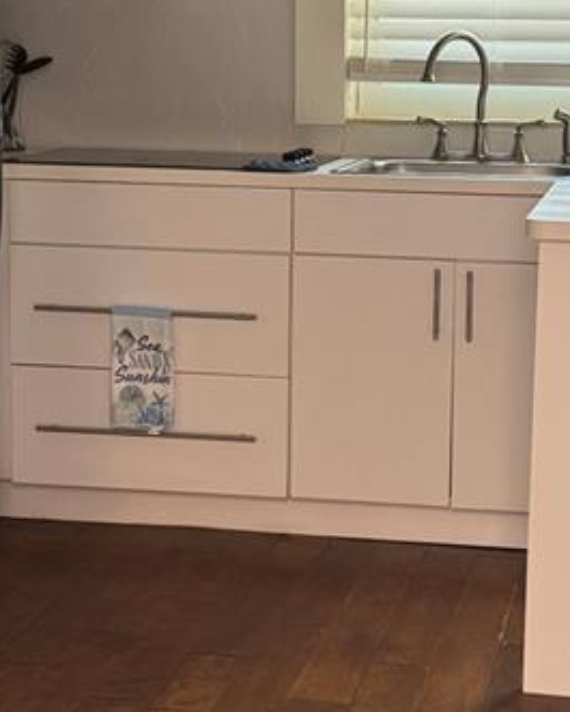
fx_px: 1792
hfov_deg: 18.0
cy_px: 323
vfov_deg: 22.5
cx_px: 359
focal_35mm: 85
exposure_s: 1/74
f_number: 1.78
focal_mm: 6.76
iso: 200
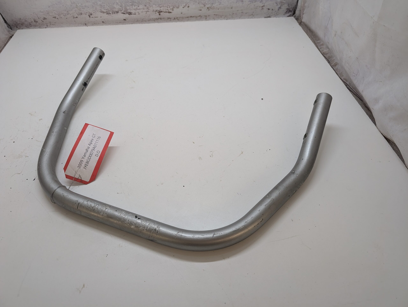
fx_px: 283
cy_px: 154
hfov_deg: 71.5
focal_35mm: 24
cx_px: 204
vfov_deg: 56.9
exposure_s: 1/105
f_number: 1.68
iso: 86
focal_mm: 6.9
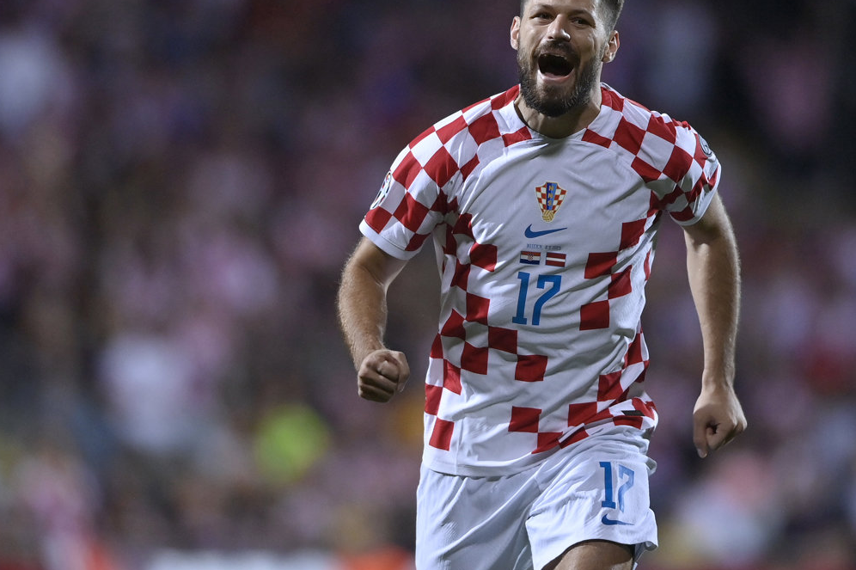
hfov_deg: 4.3
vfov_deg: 2.8
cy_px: 251
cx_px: 348
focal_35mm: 482
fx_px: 11455
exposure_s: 1/2500
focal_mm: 400
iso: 2000
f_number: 2.8
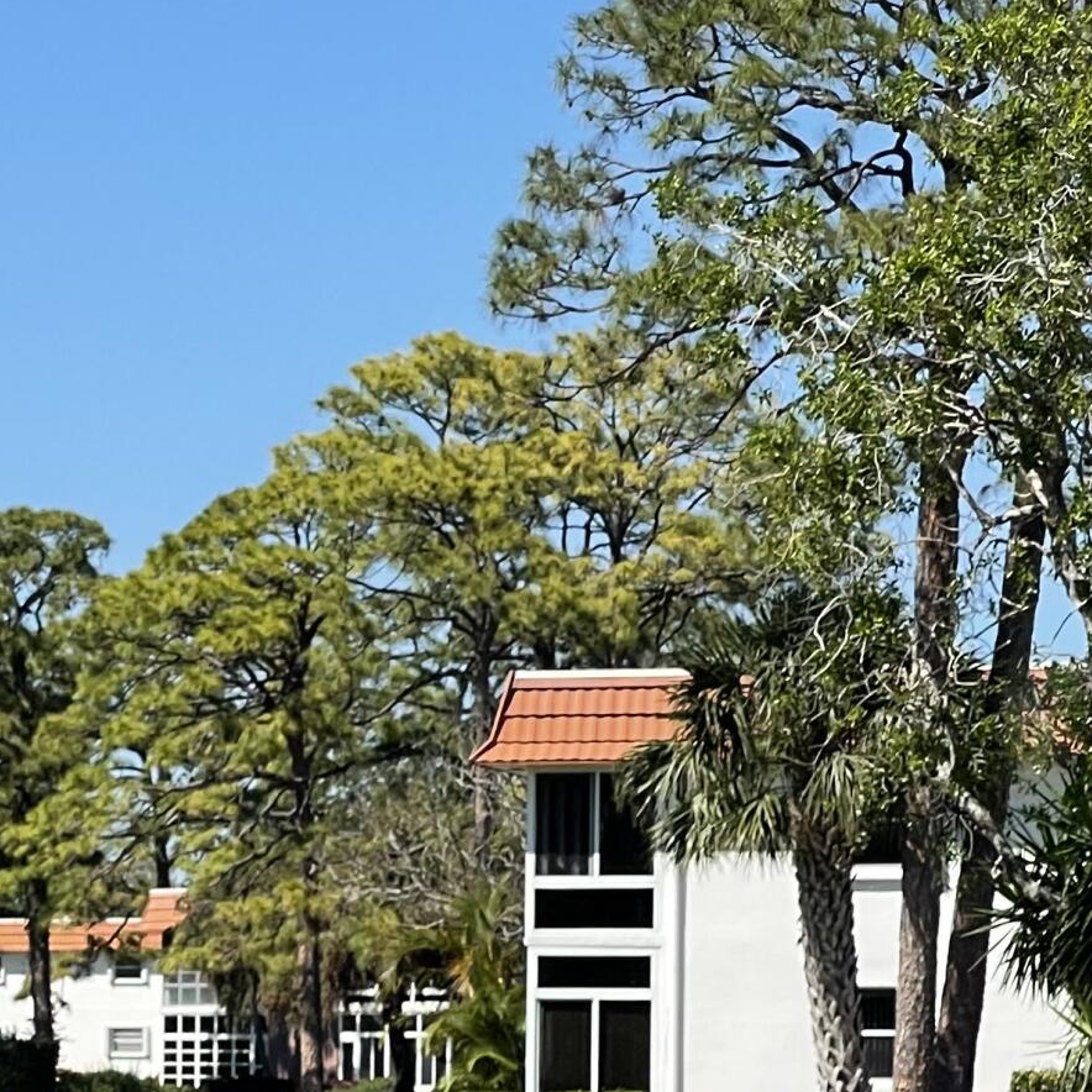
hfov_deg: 8.9
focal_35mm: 192
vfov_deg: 9.0
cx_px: -419
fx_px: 6853
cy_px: 1313
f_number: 2.2
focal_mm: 7.5
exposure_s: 1/1024
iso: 20
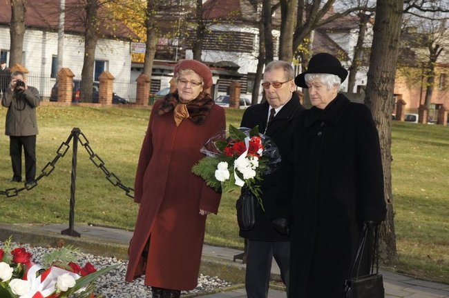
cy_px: 149
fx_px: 1121
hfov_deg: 22.6
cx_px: 224
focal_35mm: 90
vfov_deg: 15.2
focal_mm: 60
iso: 200
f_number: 8
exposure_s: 1/160
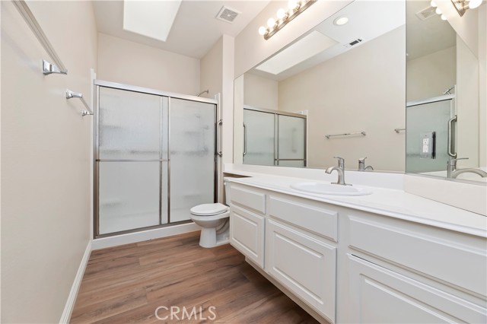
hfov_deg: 104.3
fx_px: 189
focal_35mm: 14
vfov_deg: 81.1
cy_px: 162
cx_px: 244
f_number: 10
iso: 500
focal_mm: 14
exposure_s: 1/10
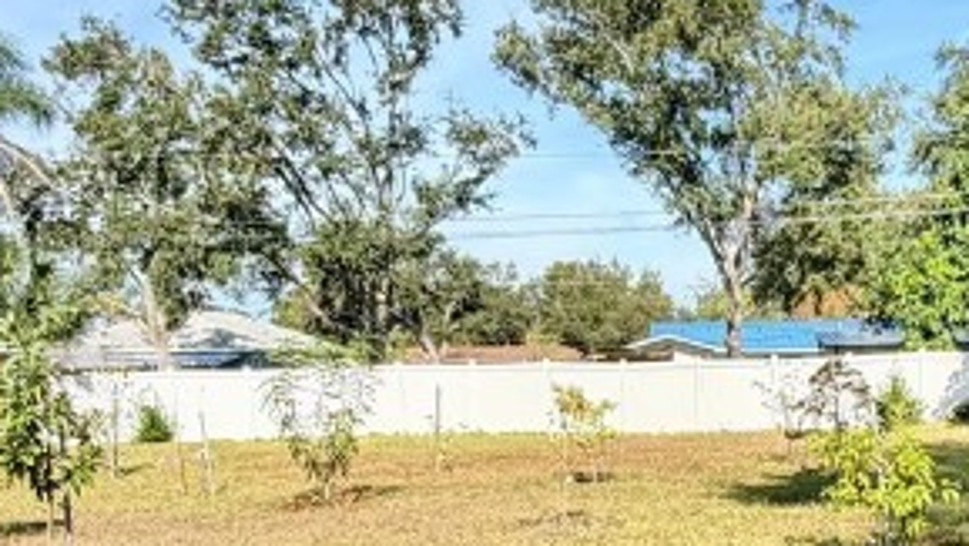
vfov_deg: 21.7
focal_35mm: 54
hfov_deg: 37.3
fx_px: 1388
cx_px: 754
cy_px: 499
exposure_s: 1/770
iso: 32
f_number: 2.2
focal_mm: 2.22
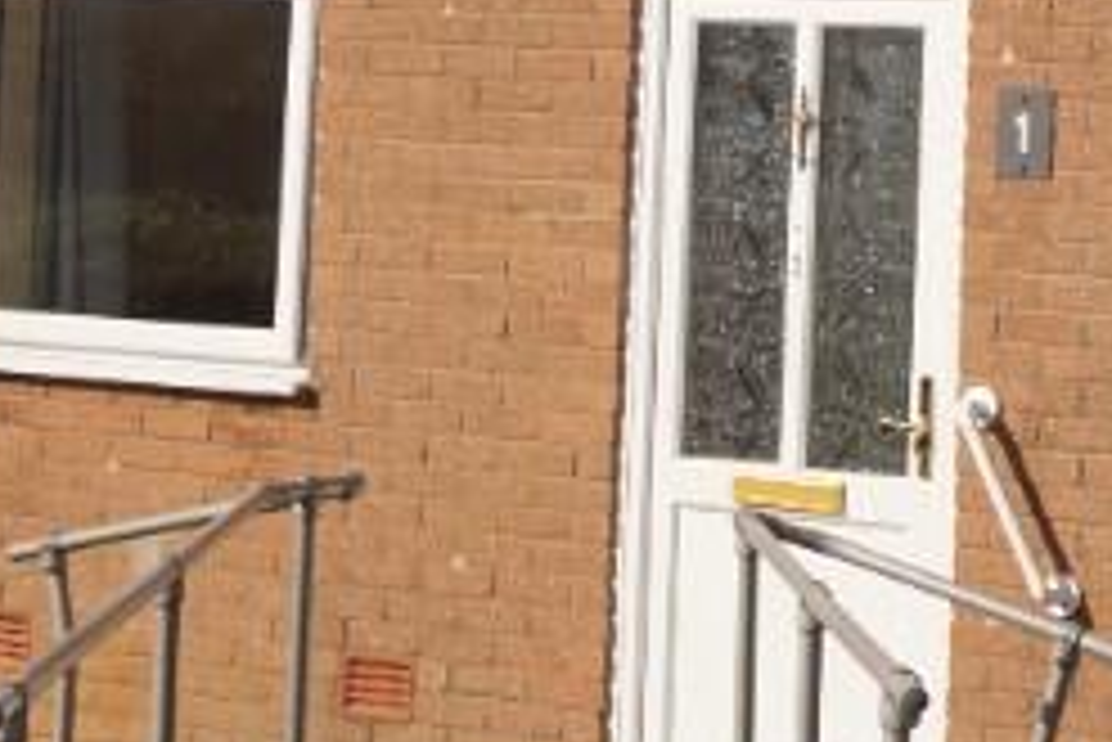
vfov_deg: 9.1
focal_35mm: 149
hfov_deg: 13.5
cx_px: 1238
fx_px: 4605
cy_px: -184
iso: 100
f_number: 4
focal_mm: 24
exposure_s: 1/1250
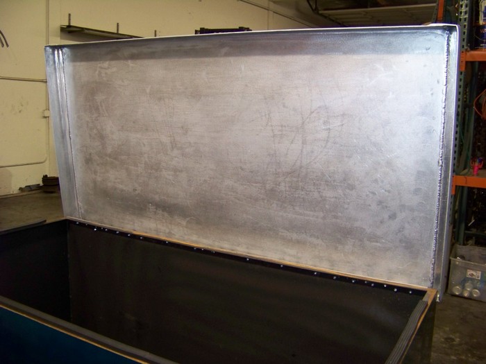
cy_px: 182
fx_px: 505
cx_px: 243
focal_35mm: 36
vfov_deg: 39.7
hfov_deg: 51.4
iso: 200
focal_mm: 5.85
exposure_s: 1/30
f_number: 2.8
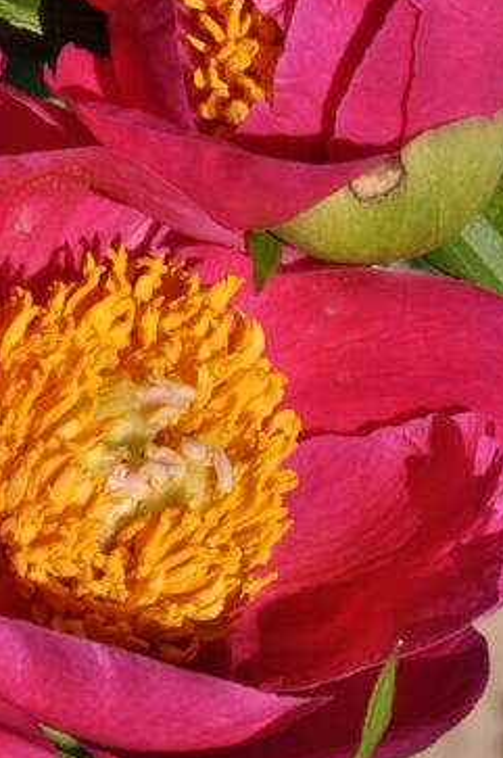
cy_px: 298
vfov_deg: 8.1
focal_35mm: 254
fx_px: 5338
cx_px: 129
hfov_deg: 5.4
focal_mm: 85
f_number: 16
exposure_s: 1/200
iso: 200
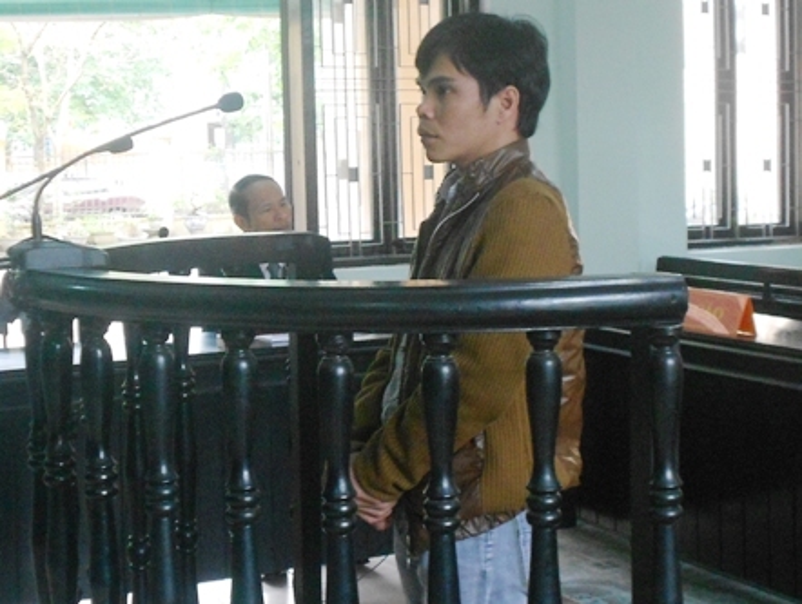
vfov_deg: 33.7
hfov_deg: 43.8
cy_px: 302
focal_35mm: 43
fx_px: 998
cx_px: 401
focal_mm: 7.9
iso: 400
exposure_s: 1/30
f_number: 4.2
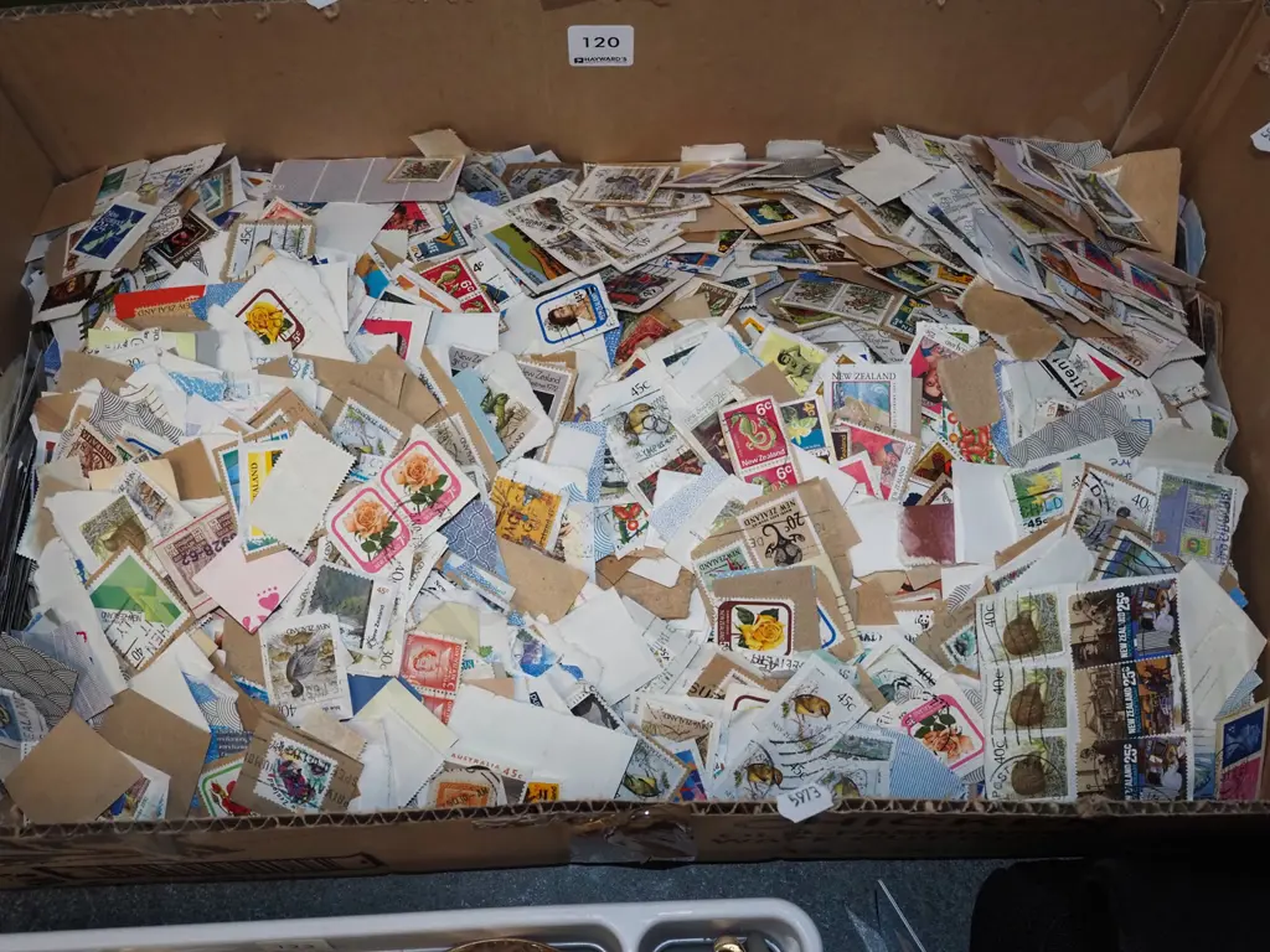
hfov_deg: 49.0
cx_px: 635
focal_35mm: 38
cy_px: 476
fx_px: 1394
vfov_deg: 37.7
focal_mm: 19
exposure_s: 1/160
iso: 2500
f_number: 5.6
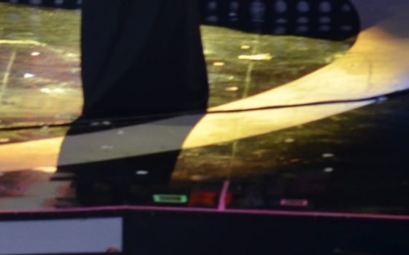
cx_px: -252
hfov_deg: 1.9
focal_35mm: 1116
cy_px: -153
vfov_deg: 1.2
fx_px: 12440
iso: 800
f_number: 5.6
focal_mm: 200
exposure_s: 1/125
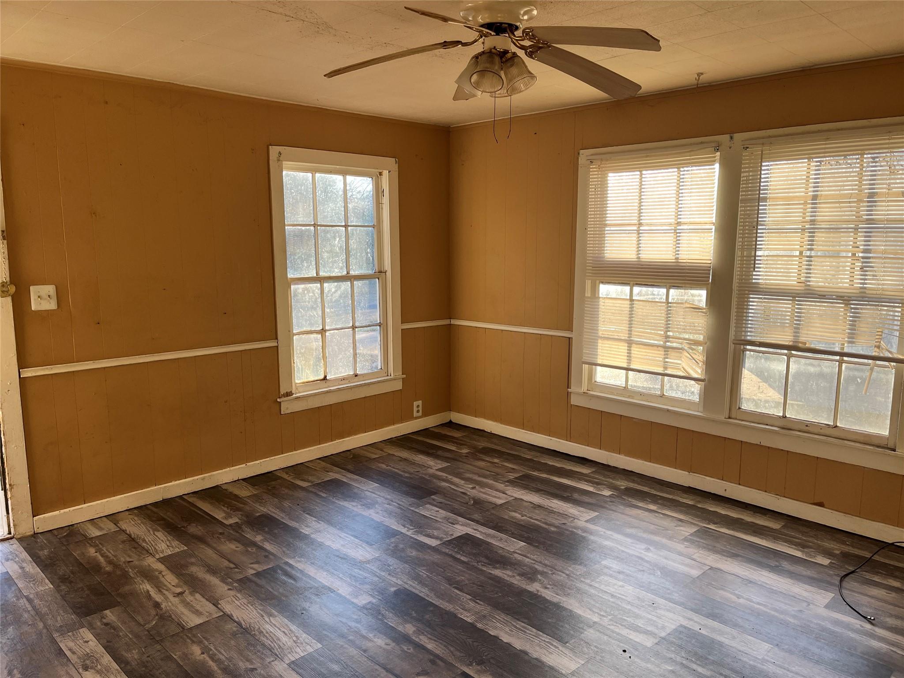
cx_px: 452
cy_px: 339
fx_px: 679
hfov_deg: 67.3
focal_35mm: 26
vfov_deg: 53.1
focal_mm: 5.1
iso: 40
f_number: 1.6
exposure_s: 1/170
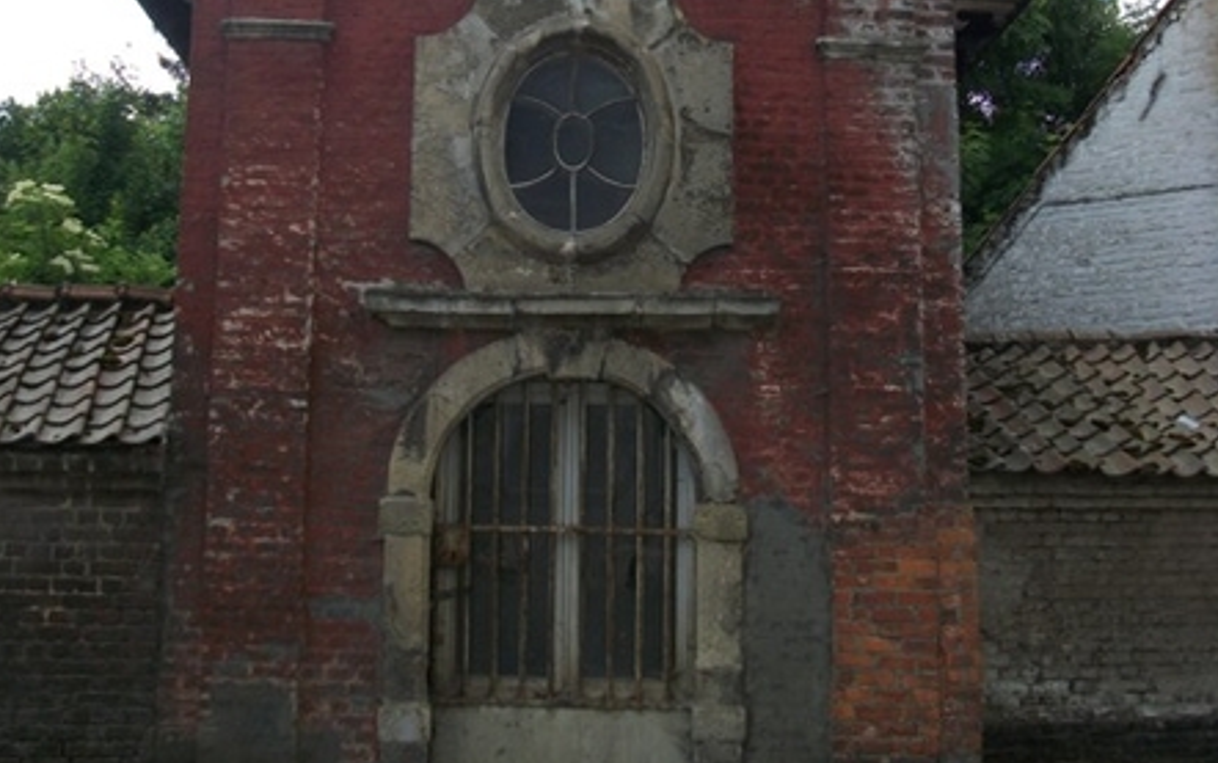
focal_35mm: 46
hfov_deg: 43.5
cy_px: 185
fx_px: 1528
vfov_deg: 27.6
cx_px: 601
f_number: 2.9
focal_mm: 5.7
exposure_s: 1/800
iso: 80
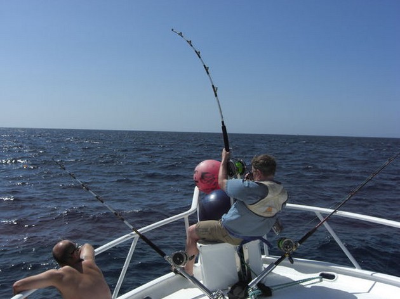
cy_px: 150
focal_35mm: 38
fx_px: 439
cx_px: 200
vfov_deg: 37.7
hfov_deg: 49.0
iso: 80
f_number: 8
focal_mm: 7.9
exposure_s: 1/500
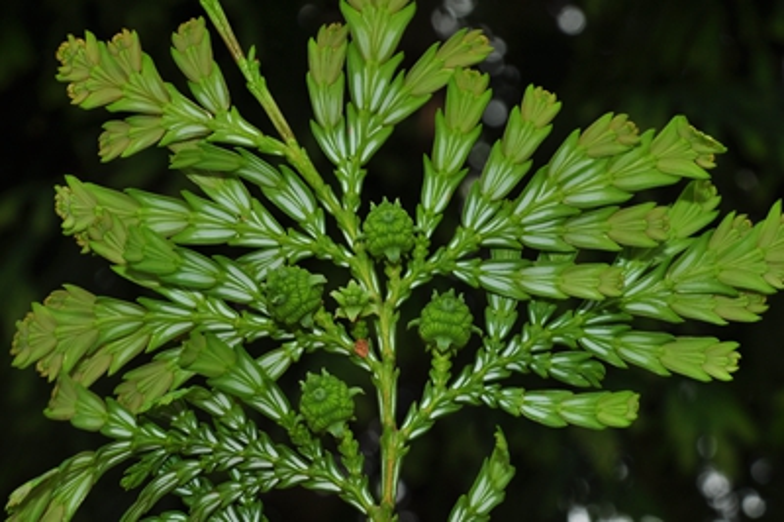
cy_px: 261
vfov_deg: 15.2
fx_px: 1958
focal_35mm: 90
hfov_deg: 22.6
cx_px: 392
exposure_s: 1/60
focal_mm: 60
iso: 200
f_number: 16
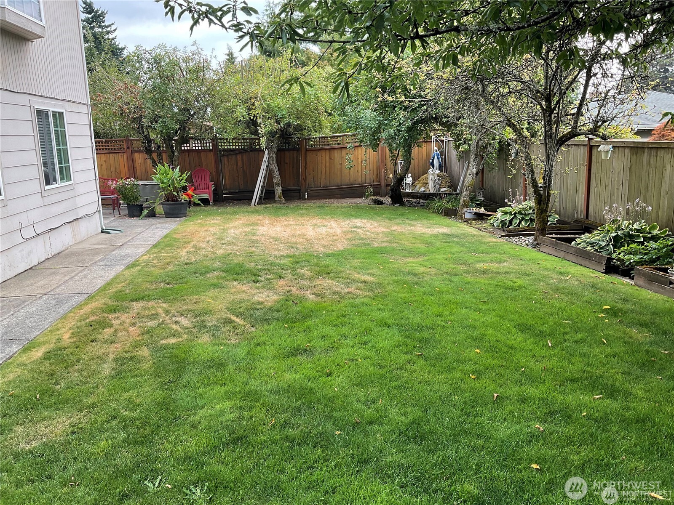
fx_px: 565
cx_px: 337
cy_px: 252
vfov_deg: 48.2
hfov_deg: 61.7
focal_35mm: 29
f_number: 1.8
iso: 16
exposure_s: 1/221
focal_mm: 3
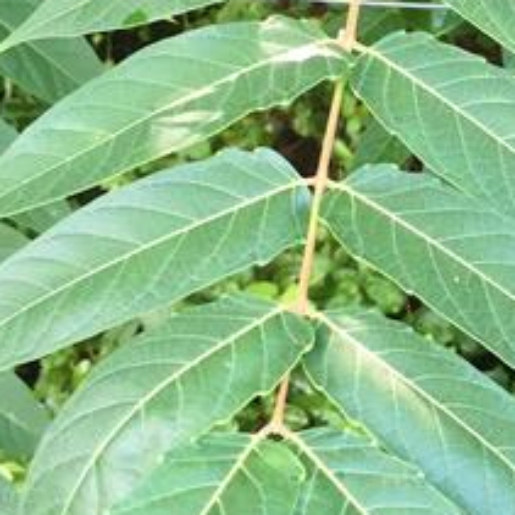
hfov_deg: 19.9
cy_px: 112
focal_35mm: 85
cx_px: 499
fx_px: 1431
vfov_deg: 20.2
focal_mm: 4.15
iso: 40
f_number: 2.2
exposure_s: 1/30
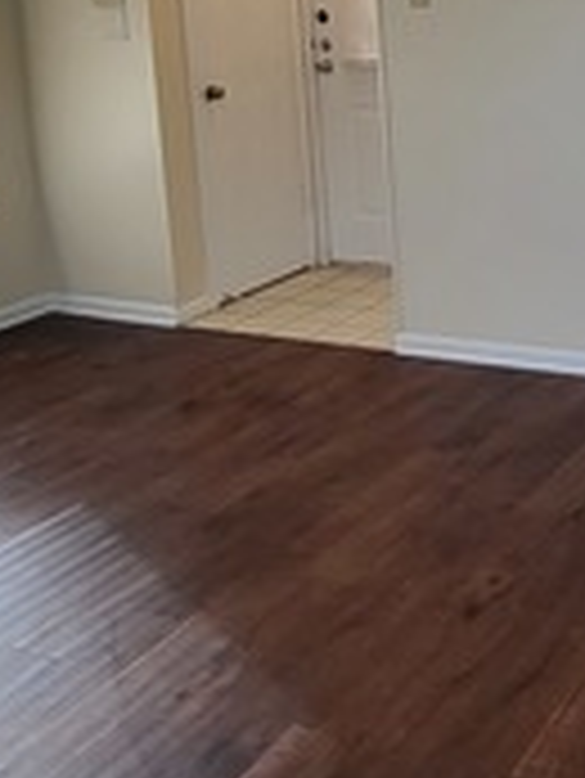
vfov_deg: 37.6
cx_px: 657
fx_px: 1080
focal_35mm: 48
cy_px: 112
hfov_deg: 27.5
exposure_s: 1/60
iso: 100
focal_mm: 1.74
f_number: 2.2
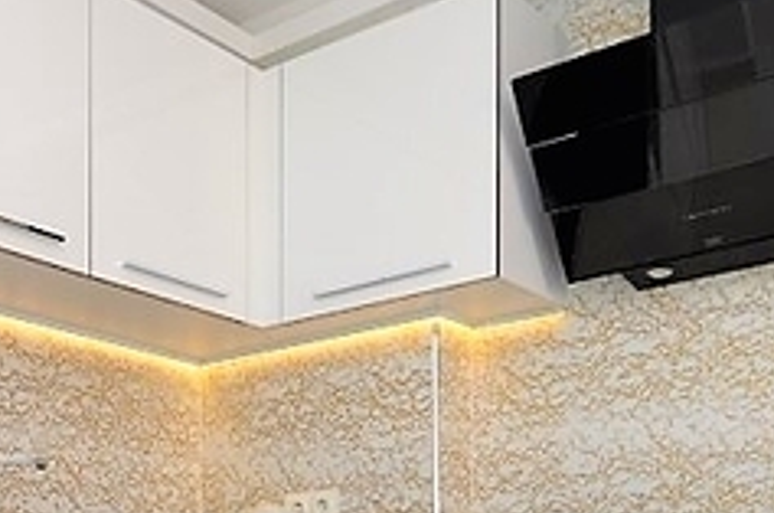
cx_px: 139
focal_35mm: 55
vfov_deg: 22.5
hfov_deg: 35.0
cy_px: 621
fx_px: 1180
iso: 100
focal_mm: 12
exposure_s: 1/60
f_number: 4
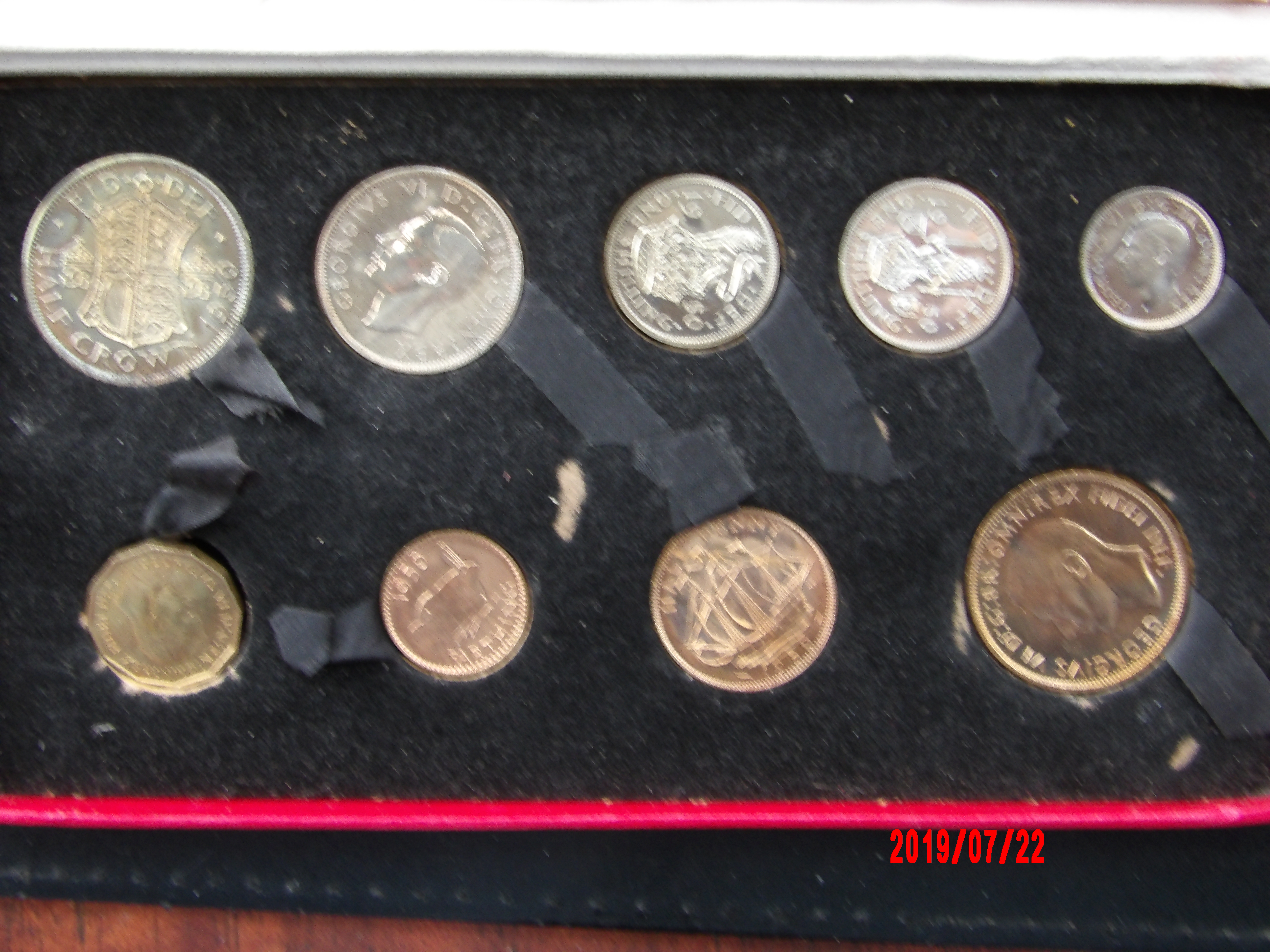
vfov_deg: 24.0
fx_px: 2238
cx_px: 635
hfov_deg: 31.7
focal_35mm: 61
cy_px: 476
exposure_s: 1/15
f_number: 4.3
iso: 284
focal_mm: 10.9
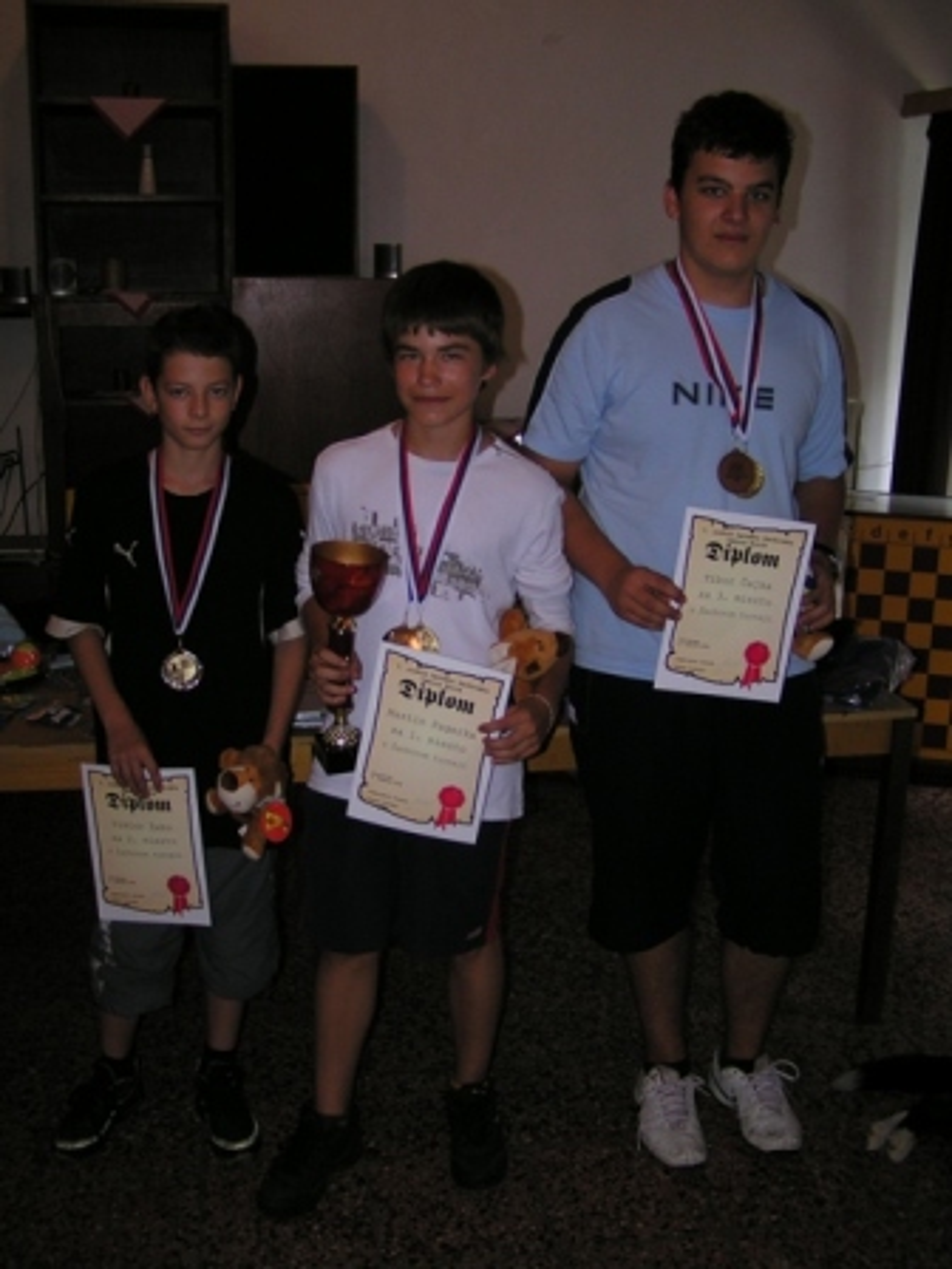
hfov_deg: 37.7
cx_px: 476
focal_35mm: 38
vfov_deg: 49.0
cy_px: 634
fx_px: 1393
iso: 50
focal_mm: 5.8
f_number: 2.8
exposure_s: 1/40
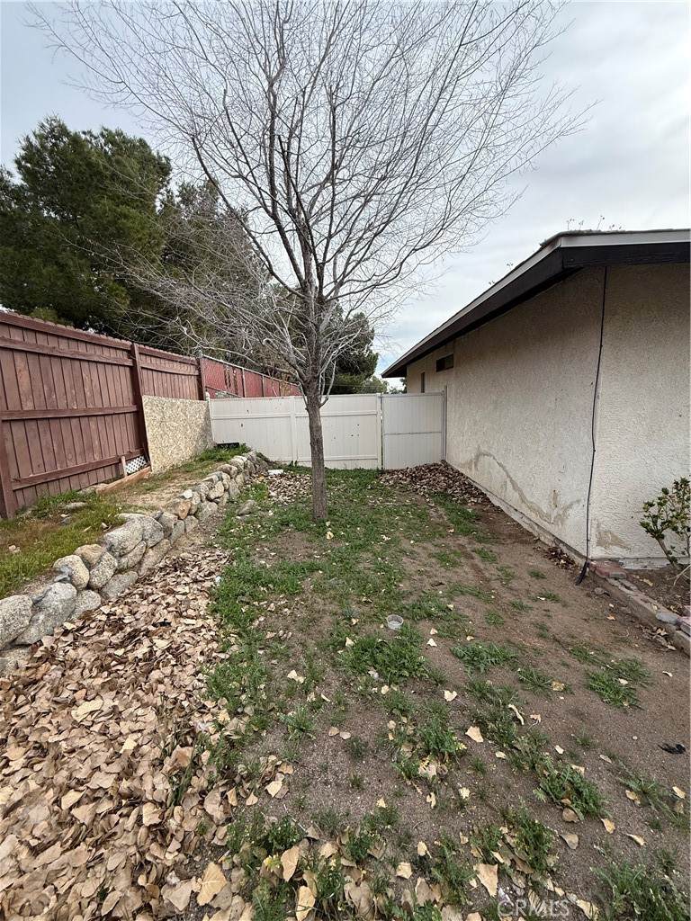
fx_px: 373
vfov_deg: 102.1
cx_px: 346
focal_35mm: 14
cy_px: 460
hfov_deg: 85.7
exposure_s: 1/1105
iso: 64
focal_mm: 2.22
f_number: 2.2
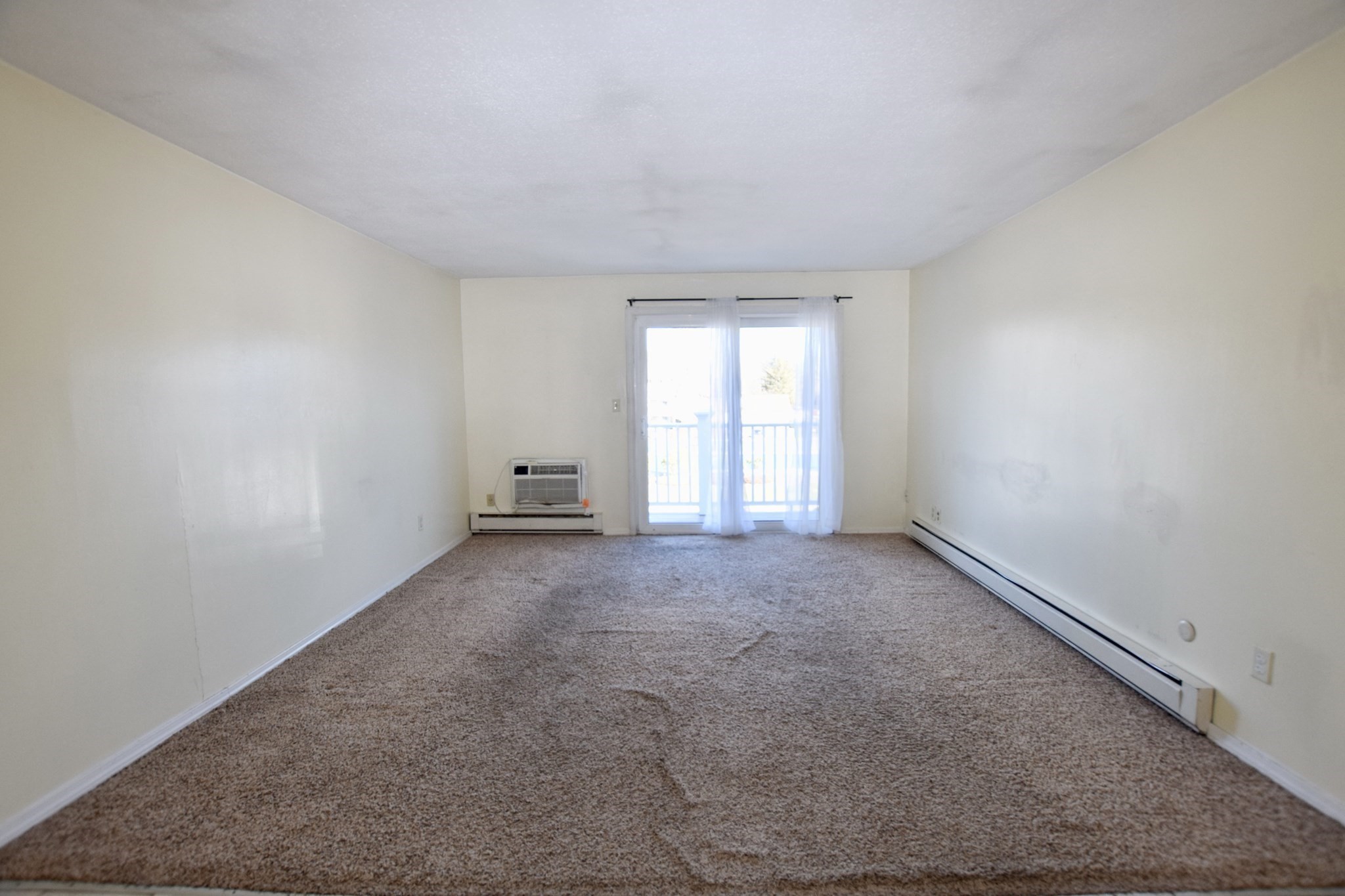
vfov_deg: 77.3
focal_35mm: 15
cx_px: 672
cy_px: 448
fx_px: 560
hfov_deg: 100.4
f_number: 5
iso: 400
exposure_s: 1/100
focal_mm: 10
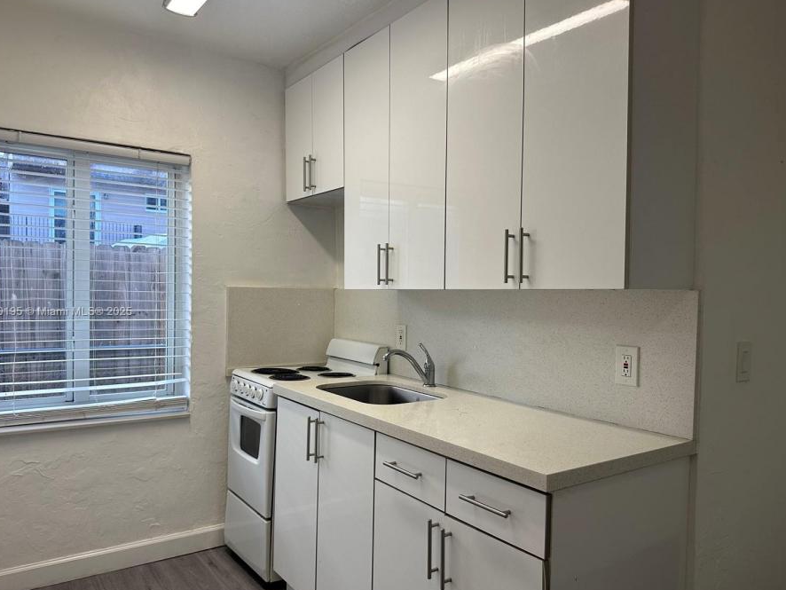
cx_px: 388
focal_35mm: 26
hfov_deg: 67.3
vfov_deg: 53.1
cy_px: 312
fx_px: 591
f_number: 1.78
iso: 100
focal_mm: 6.86
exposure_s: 1/120
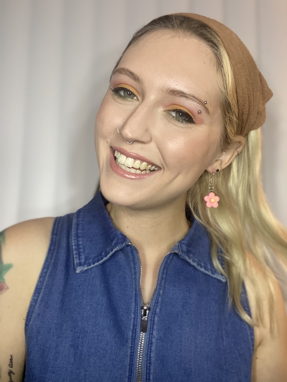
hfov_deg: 46.8
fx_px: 332
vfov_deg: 60.0
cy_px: 191
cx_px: 144
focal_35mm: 30
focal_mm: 2.71
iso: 250
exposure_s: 1/60
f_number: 2.2
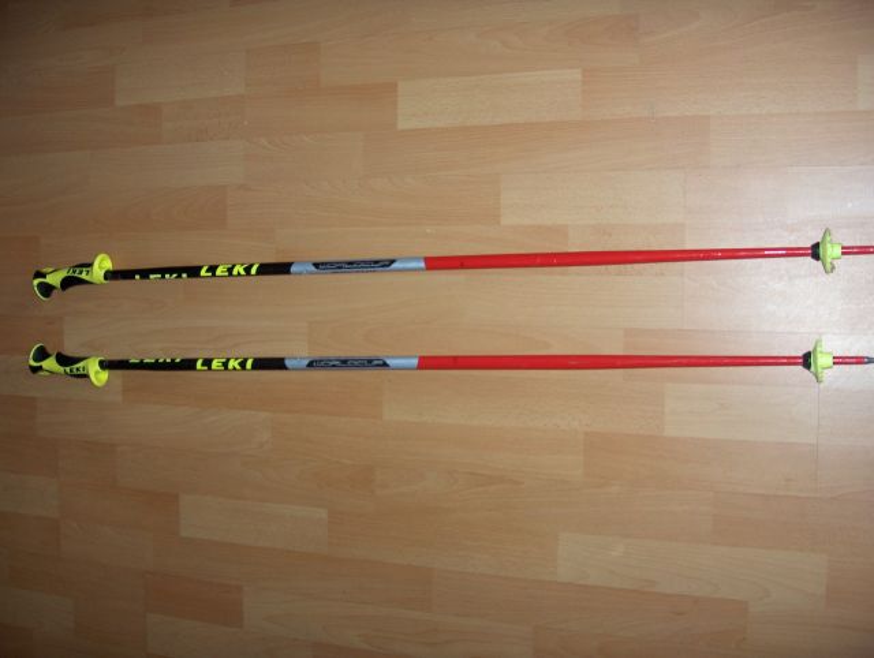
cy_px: 329
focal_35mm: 39
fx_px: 986
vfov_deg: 36.9
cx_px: 437
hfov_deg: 47.8
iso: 100
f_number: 2.8
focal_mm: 8
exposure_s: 1/60
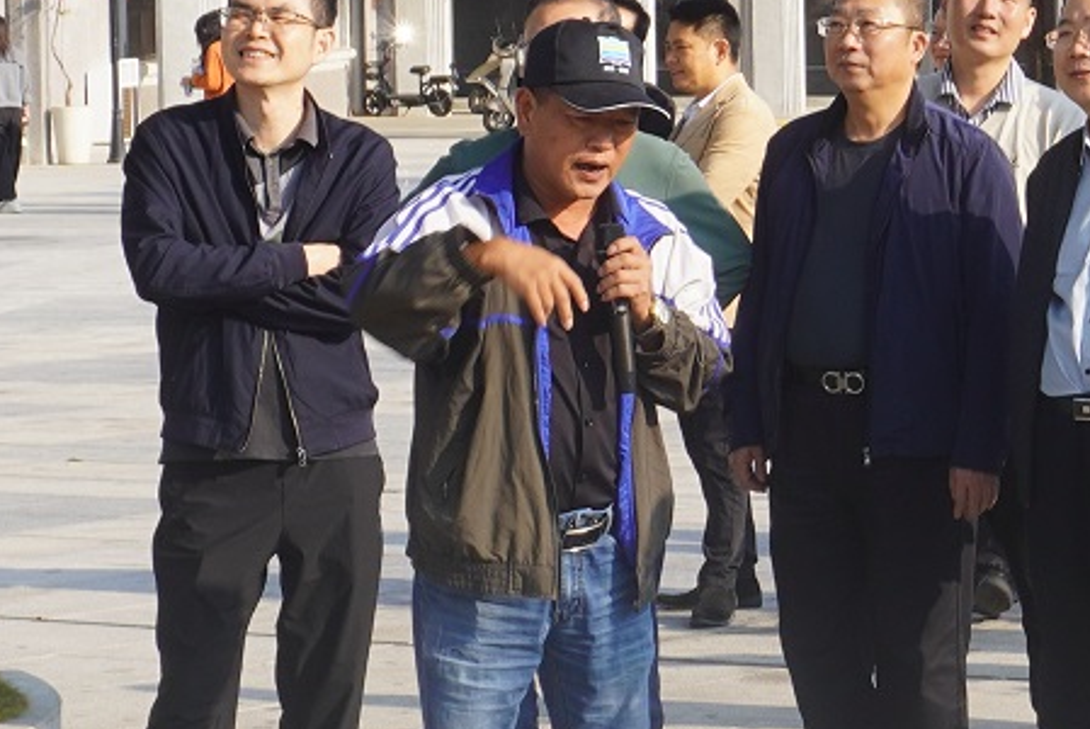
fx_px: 5460
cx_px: 1593
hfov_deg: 11.0
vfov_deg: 7.6
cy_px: 183
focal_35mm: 180
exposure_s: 1/125
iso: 100
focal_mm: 27
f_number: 9
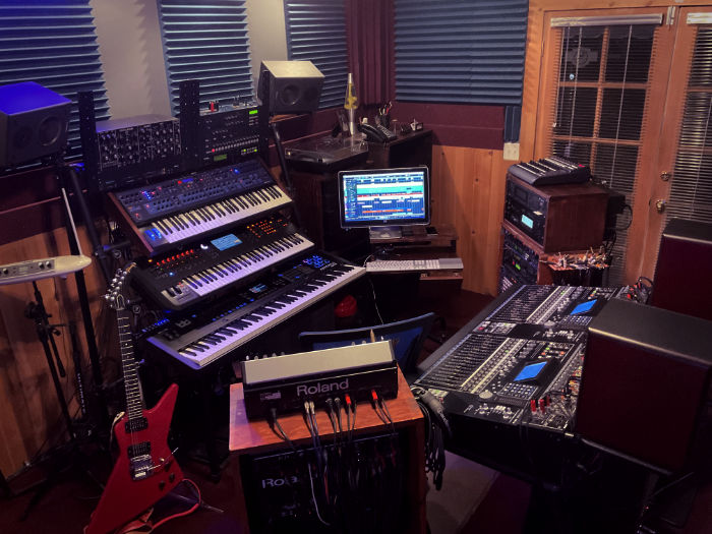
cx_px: 356
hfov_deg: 61.7
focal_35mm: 29
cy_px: 267
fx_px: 596
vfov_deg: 48.2
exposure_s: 1/30
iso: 500
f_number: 1.8
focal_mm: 3
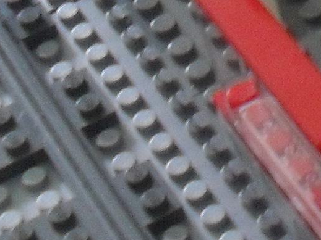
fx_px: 2281
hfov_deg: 7.7
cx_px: 665
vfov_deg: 5.6
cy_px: -519
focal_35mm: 246
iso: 200
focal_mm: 6.3
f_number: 3.2
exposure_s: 1/3
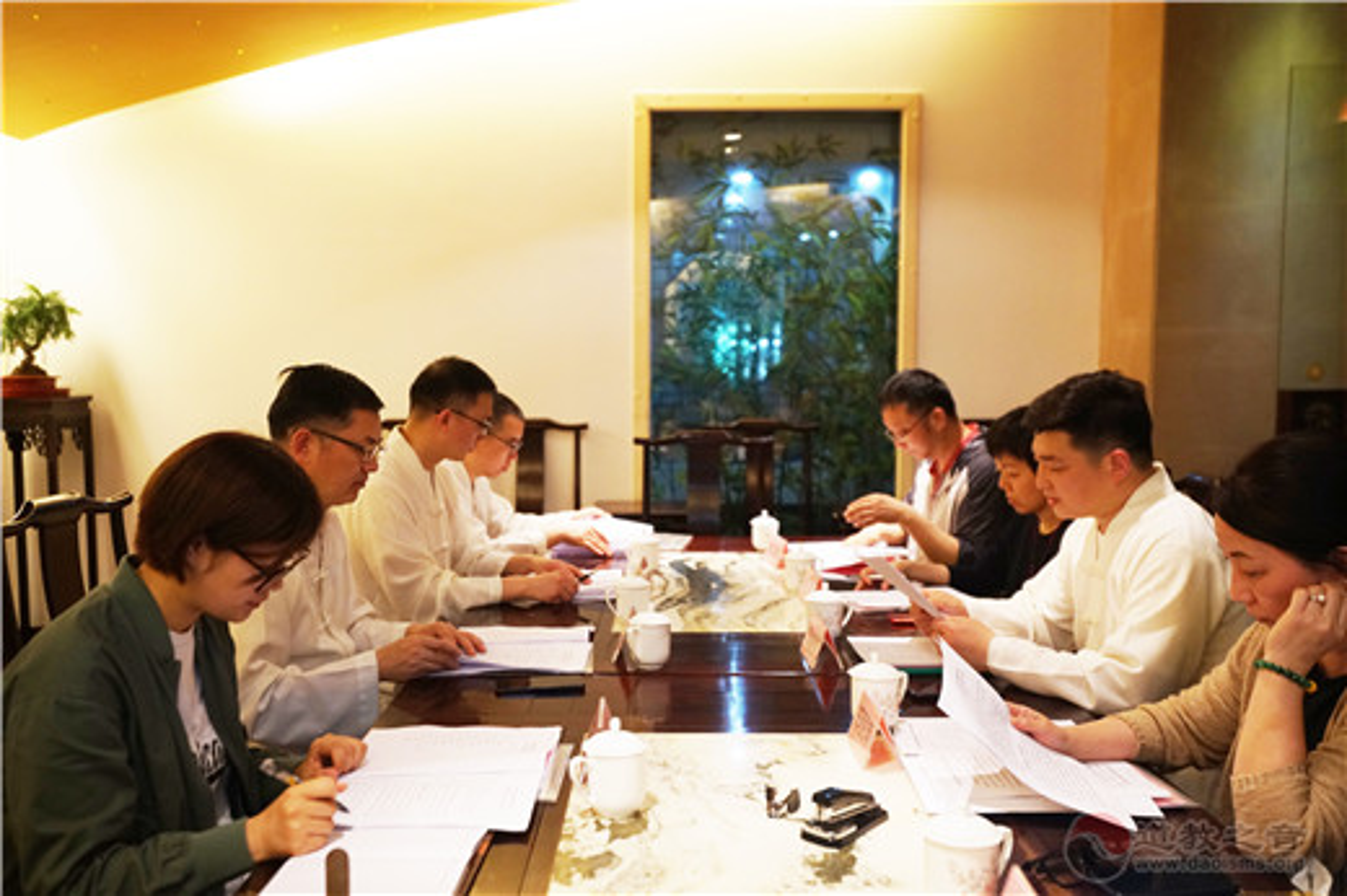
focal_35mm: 30
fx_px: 1122
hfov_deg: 62.0
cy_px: 448
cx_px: 674
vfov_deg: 43.6
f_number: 2.8
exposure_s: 1/125
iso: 2000
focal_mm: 30
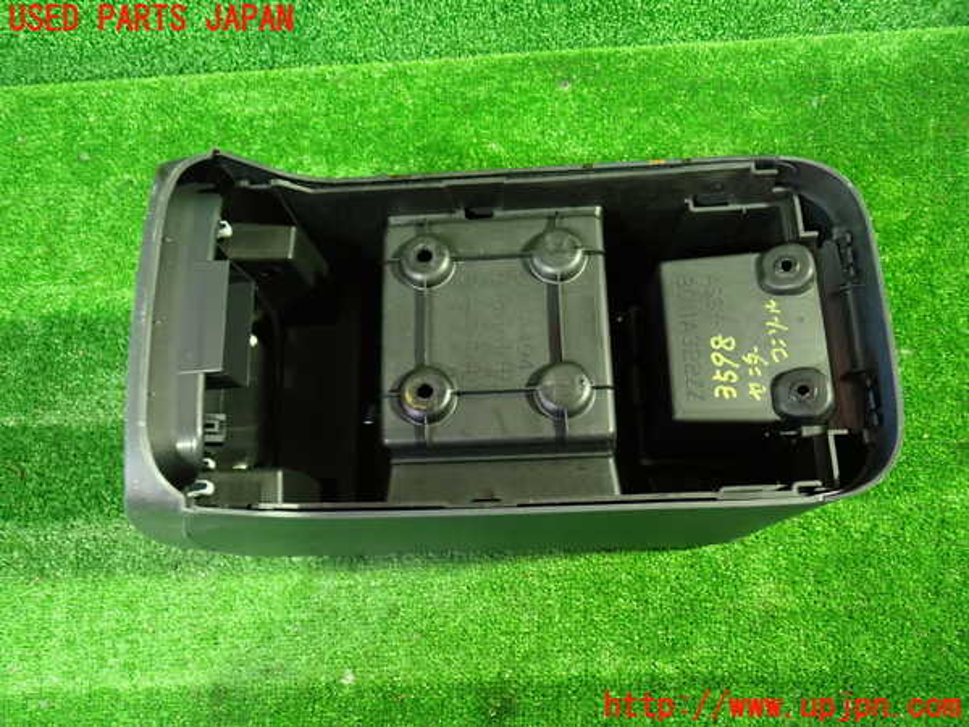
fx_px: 840
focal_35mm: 30
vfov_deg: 46.8
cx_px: 484
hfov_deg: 60.0
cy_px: 364
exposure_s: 1/20
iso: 800
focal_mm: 5.4
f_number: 2.3
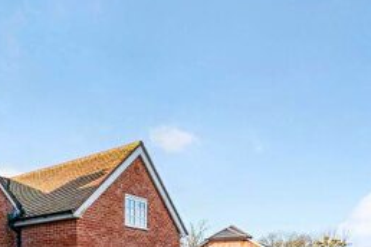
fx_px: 392
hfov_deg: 43.8
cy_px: 255
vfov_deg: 31.9
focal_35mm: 38
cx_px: 4
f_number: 8
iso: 250
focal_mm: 14
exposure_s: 1/125
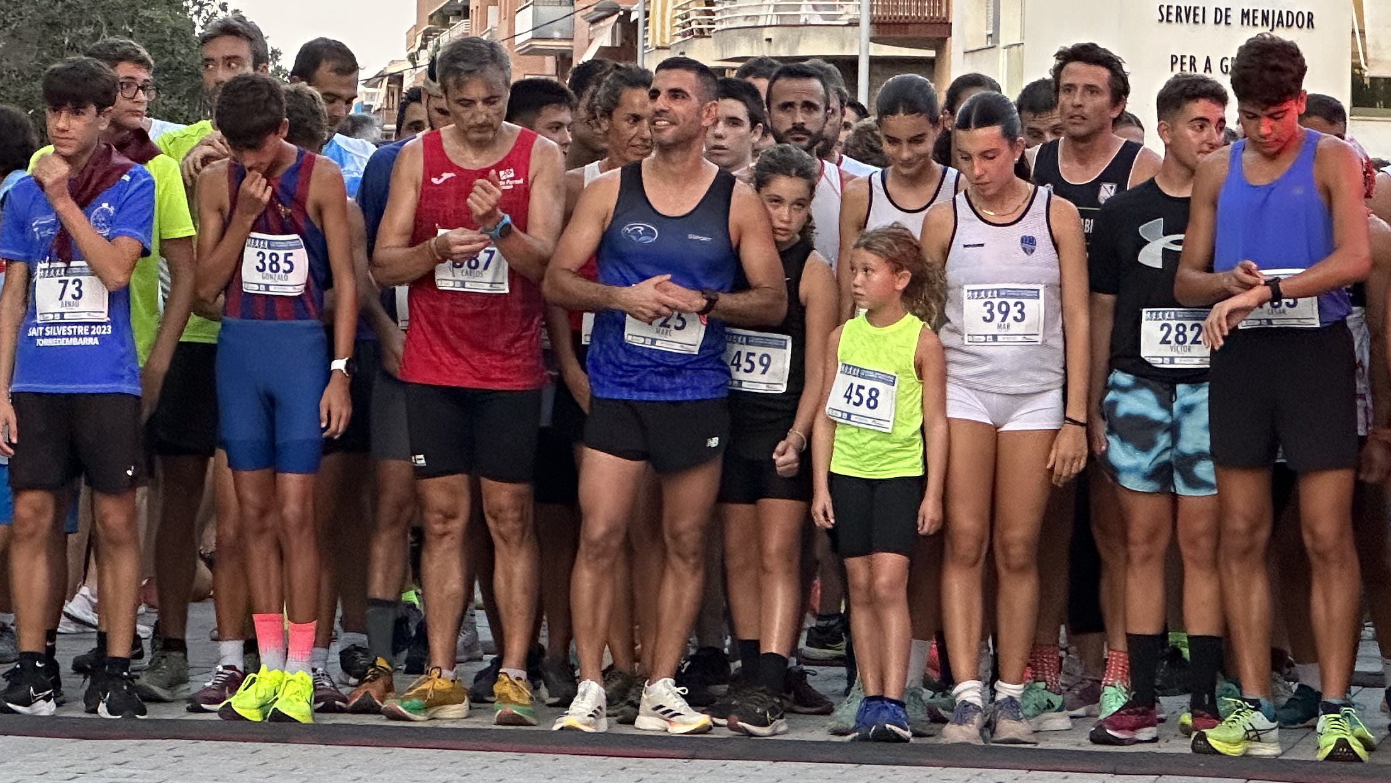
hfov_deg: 14.0
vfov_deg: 7.9
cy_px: 116
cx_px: 588
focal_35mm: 153
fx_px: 5644
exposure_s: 1/100
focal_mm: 9
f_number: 2.8
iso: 250
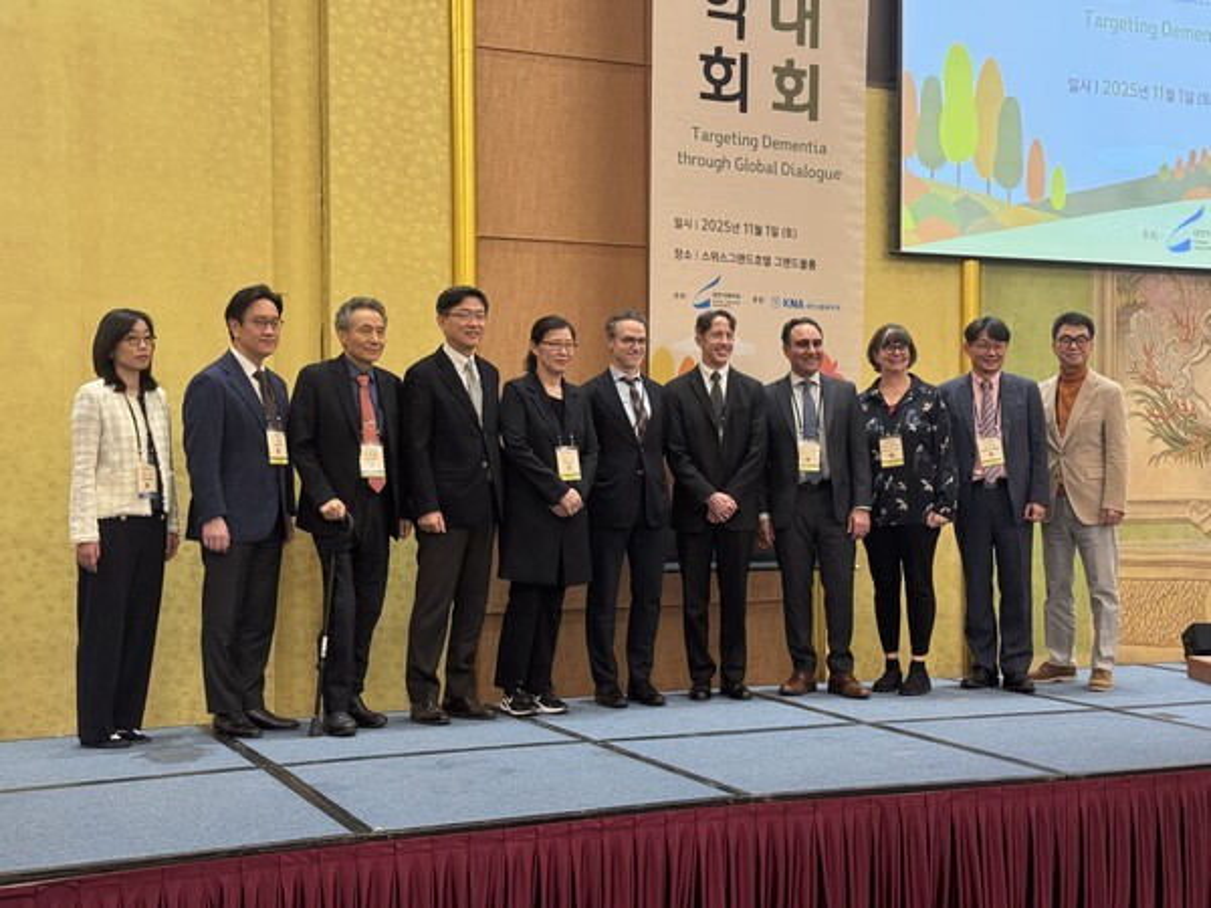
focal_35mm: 48
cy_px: 454
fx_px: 1679
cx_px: 606
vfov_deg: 30.3
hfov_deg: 39.7
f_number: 1.78
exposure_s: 1/60
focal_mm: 6.76
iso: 250
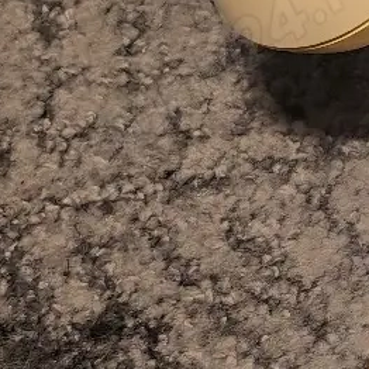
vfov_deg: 16.1
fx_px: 1303
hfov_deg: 14.1
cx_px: 692
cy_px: 115
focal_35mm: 108
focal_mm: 5.24
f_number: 1.7
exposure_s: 1/25
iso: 1403
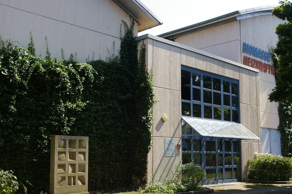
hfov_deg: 42.4
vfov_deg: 28.9
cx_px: 146
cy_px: 97
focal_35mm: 46
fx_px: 377
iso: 200
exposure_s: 1/180
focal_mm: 31
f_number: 8
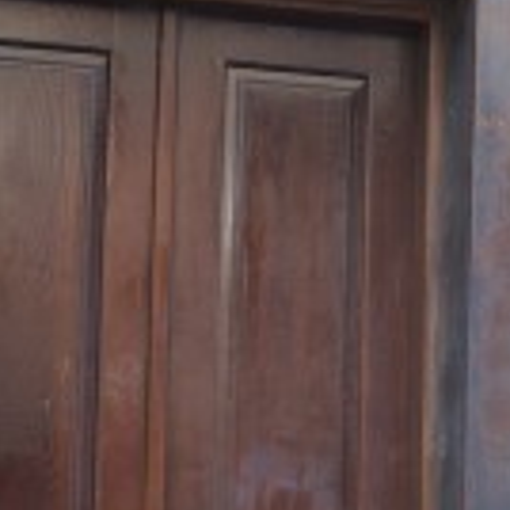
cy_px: 308
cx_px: 1121
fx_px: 2405
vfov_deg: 12.1
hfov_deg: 10.7
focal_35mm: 144
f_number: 4
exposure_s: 1/160
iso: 320
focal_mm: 21
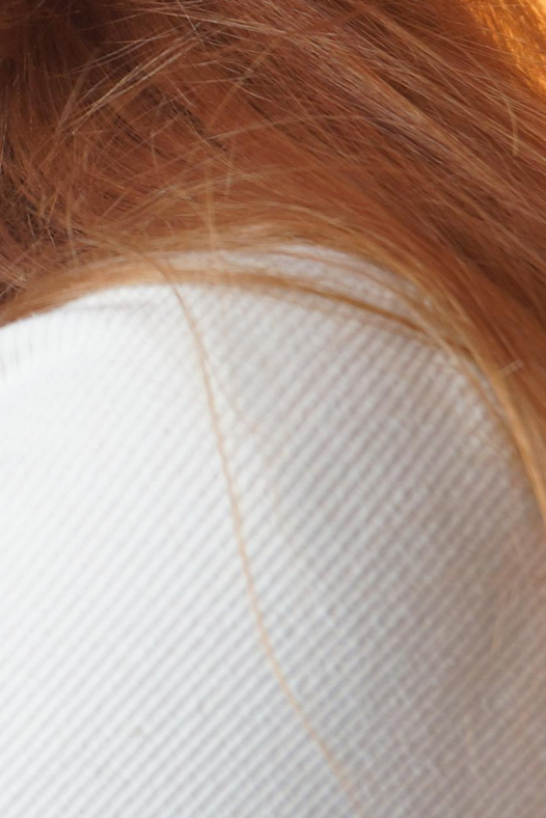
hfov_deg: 2.1
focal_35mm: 658
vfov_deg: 3.1
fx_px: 14947
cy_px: -12
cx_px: -720
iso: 200
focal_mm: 135
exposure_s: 1/160
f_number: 5.6
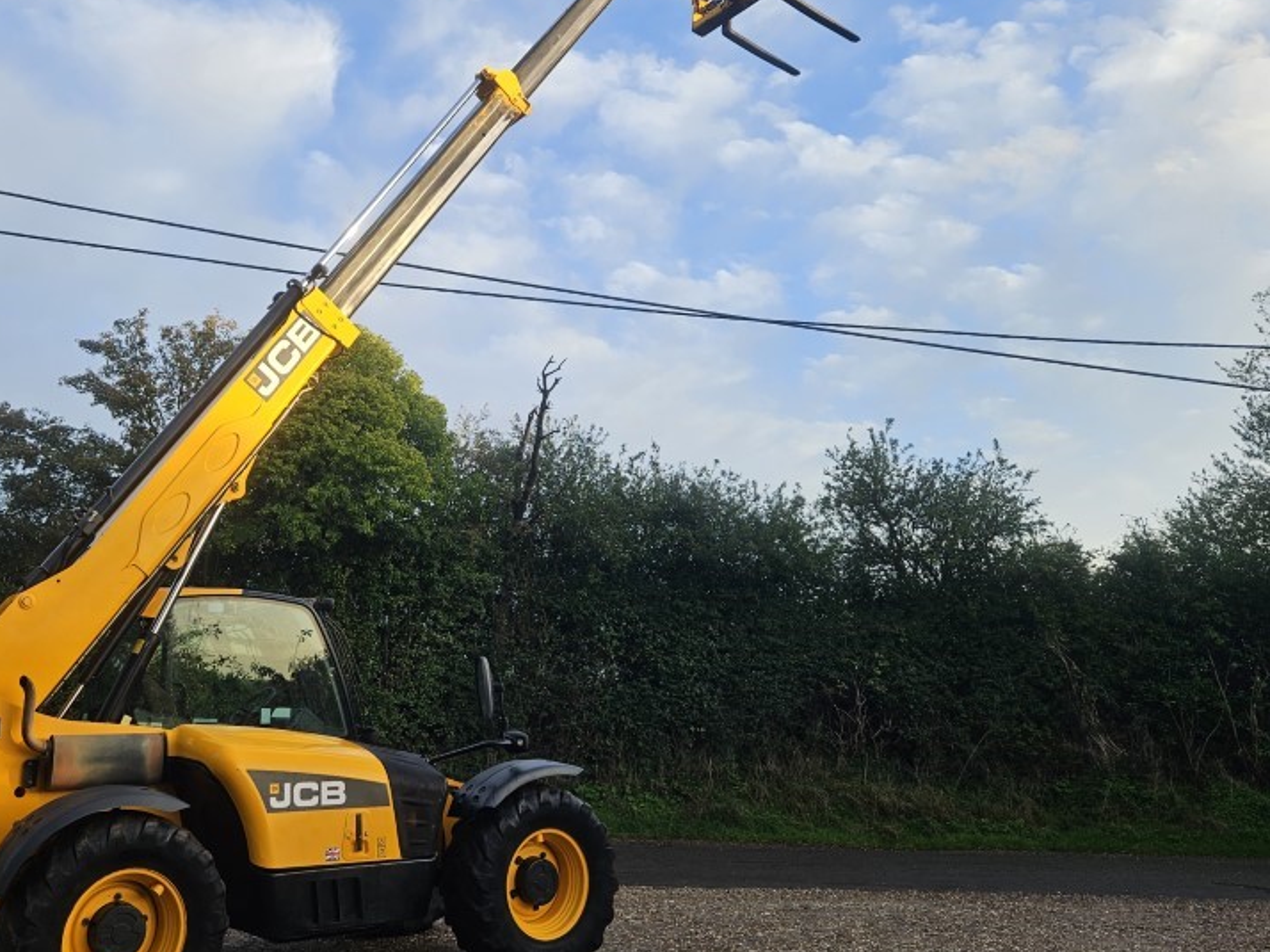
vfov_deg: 42.9
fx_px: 1210
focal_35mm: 33
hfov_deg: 54.5
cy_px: 429
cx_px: 446
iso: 25
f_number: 1.8
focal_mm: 5.4
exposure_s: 1/440
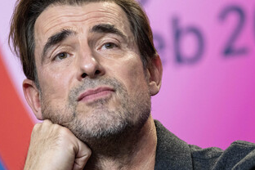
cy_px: 77
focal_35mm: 240
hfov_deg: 8.6
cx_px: 168
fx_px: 1700
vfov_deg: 5.7
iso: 2000
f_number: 2.8
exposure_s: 1/320
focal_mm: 110.6
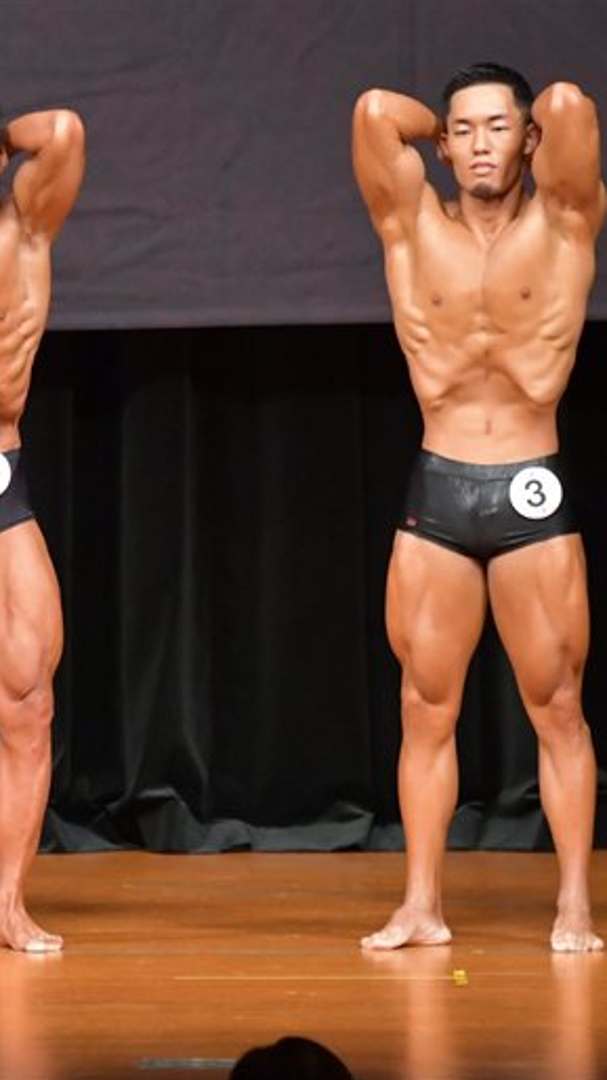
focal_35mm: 450
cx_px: -129
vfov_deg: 4.8
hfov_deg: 2.7
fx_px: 12880
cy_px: 540
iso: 8000
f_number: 5.6
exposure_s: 1/400
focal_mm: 190
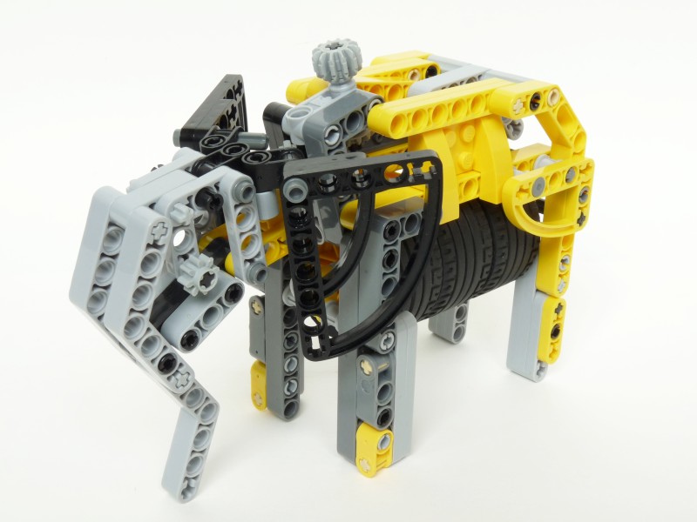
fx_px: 1107
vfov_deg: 26.6
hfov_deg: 34.9
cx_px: 348
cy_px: 261
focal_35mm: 55
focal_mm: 9.8
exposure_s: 1/10
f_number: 8
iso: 100
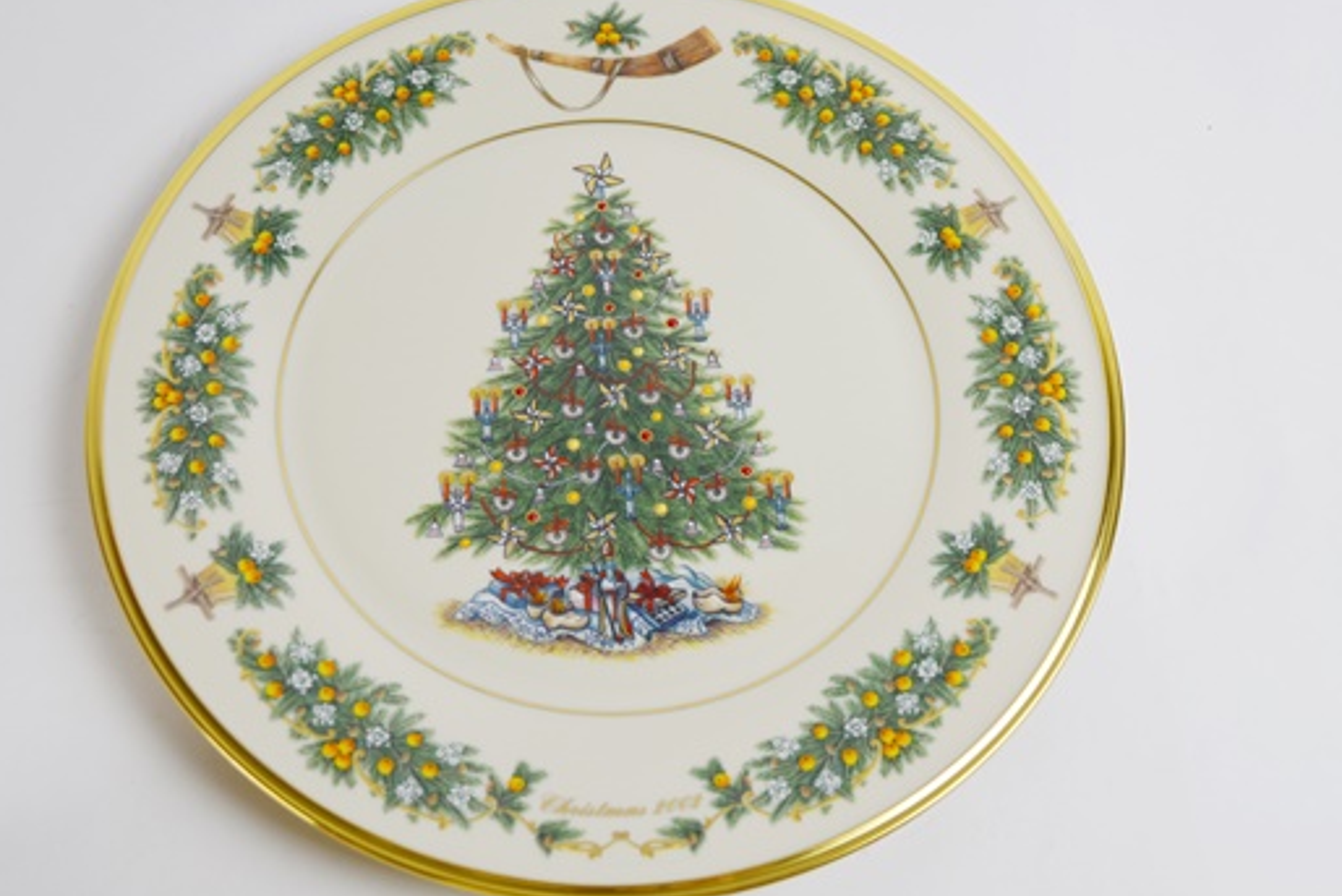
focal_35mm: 42
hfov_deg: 46.4
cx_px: 642
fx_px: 1566
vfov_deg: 31.9
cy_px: 405
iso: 200
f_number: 5.6
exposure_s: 1/125
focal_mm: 24
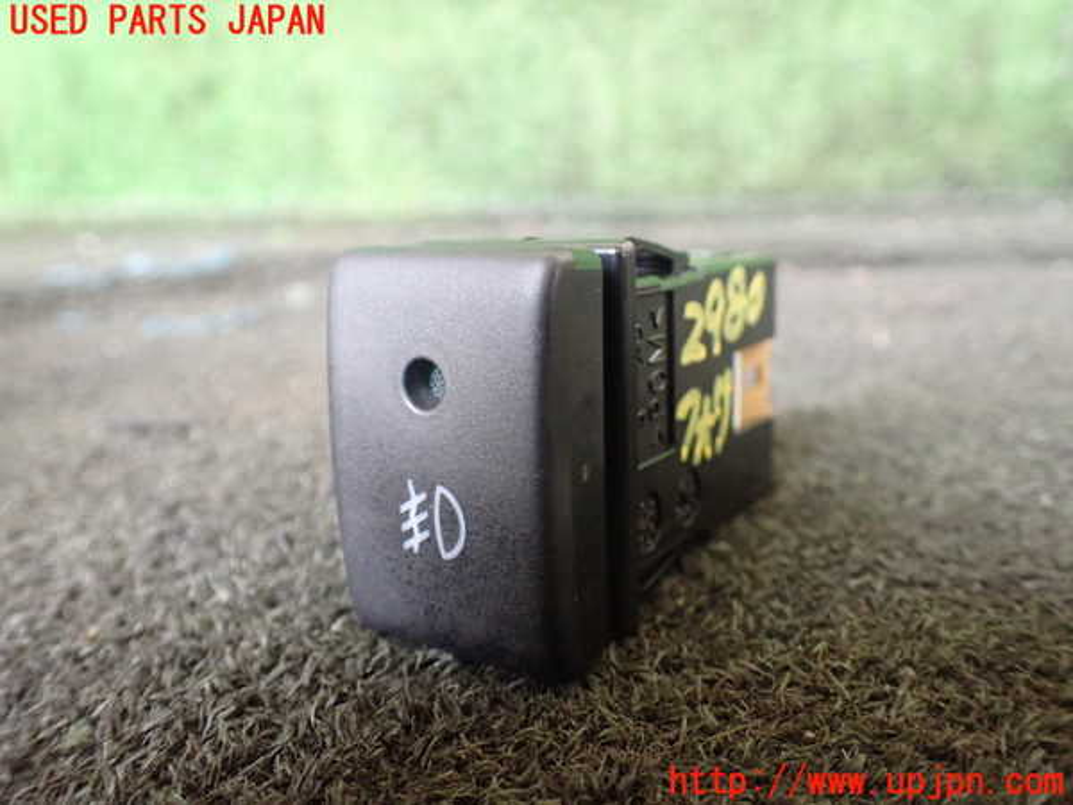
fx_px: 930
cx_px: 536
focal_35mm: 30
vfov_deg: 46.8
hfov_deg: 60.0
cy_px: 402
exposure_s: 1/100
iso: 800
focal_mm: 5.4
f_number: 2.3
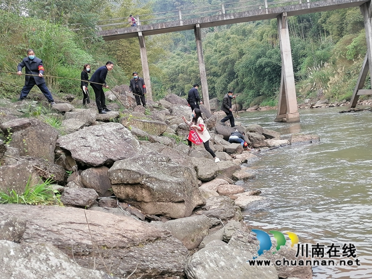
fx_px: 484
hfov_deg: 42.1
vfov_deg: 32.2
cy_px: 140
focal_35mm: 45
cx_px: 186
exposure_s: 1/137
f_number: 1.8
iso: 50
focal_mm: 5.3
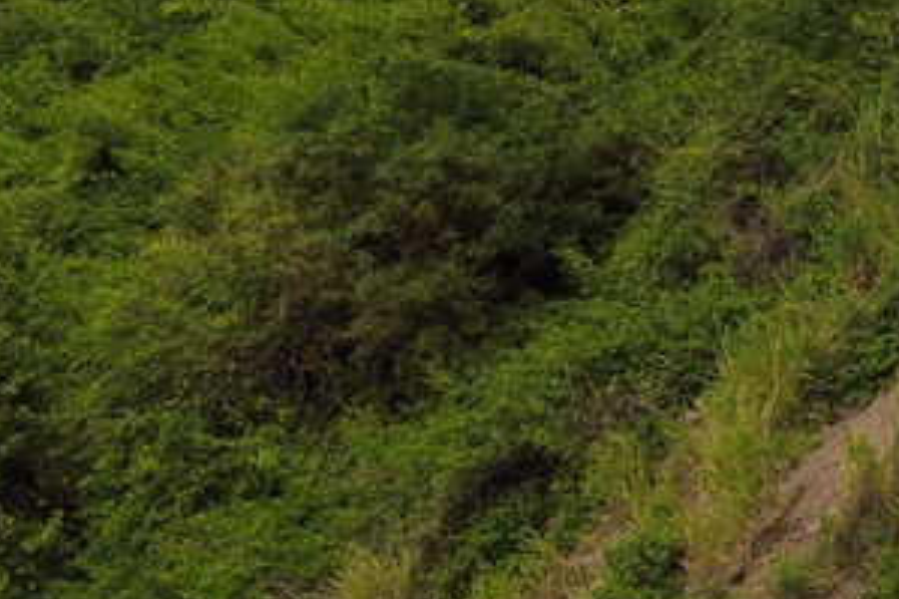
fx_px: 21364
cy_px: 554
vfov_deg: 1.6
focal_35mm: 856
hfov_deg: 2.4
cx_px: -1380
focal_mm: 160
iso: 200
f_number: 10
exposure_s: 1/800
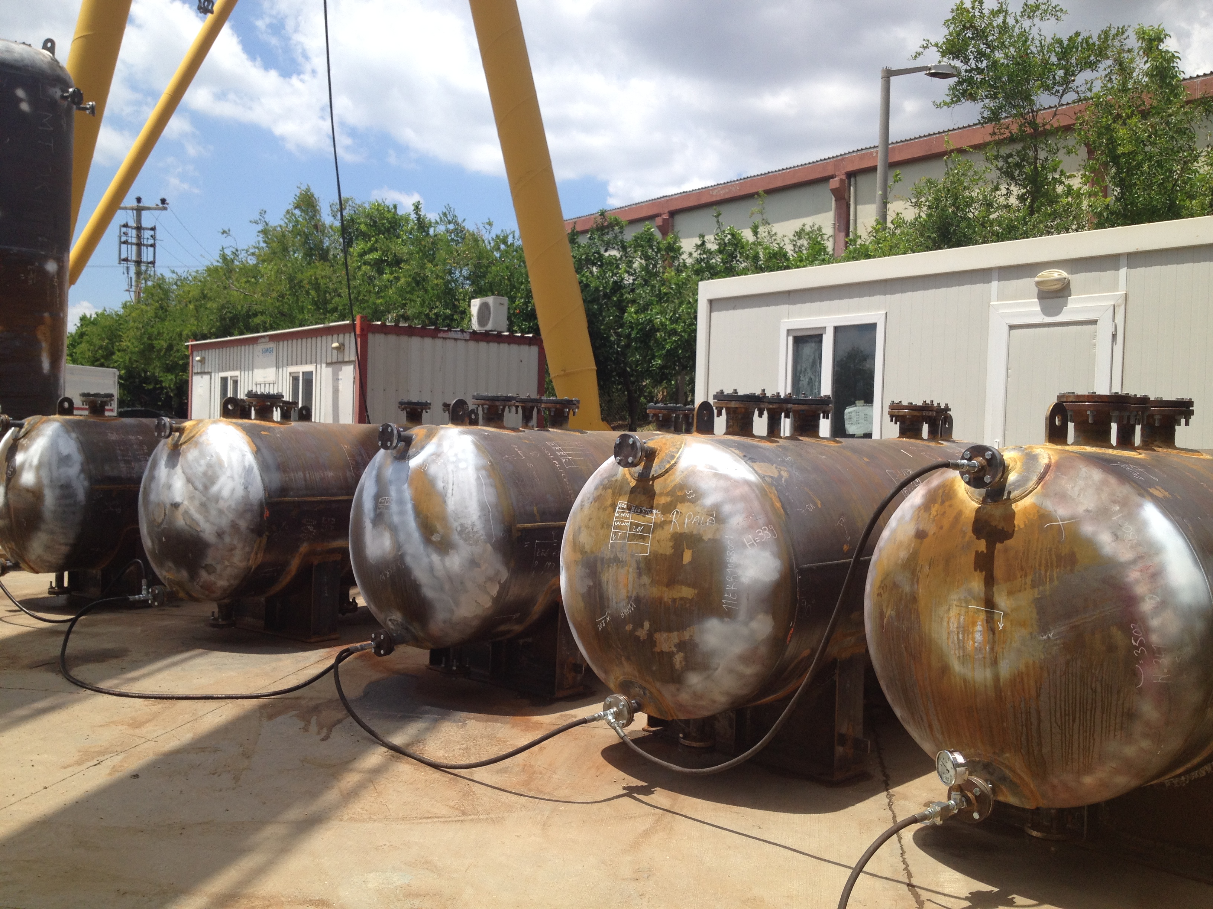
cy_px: 454
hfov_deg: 52.6
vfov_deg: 40.7
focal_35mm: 35
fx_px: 1226
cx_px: 606
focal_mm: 4.28
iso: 50
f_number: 2.4
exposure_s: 1/1672
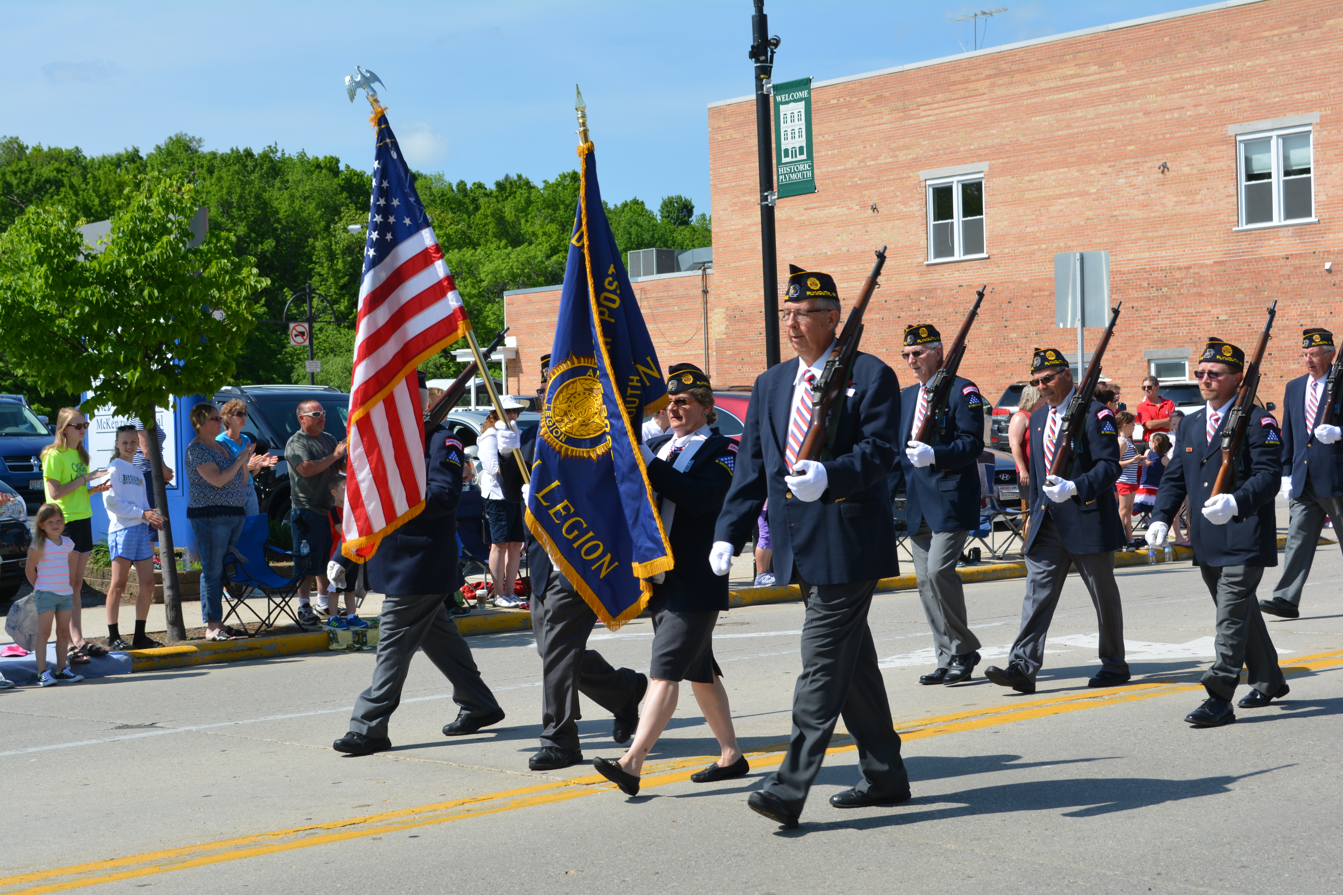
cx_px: 672
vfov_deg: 22.6
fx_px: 2238
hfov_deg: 33.4
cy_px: 448
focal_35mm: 60
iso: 125
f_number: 8
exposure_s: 1/250
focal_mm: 40
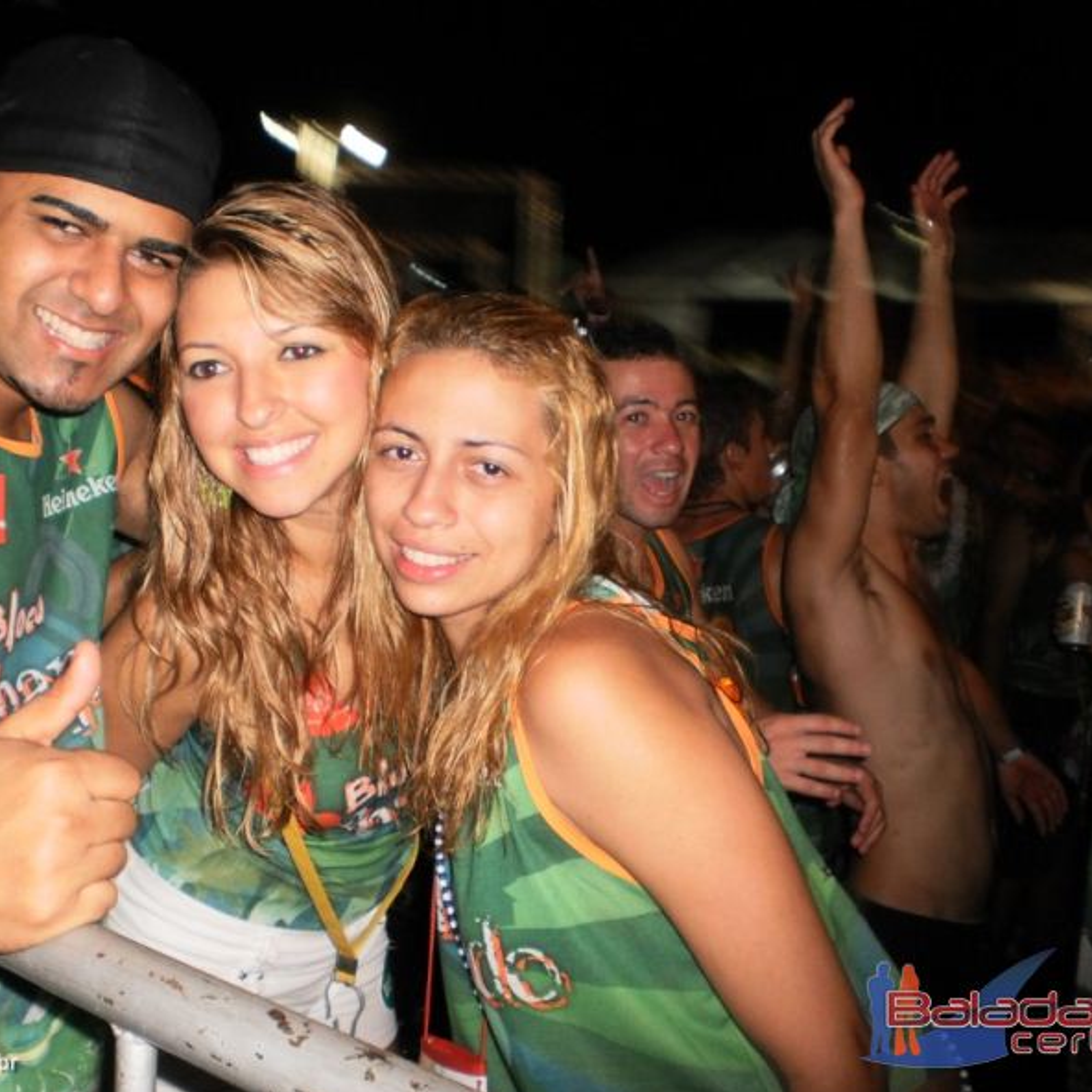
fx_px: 1535
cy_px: 546
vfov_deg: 39.2
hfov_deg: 39.0
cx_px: 428
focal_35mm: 43
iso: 125
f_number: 3.1
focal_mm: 6.3
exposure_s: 1/30
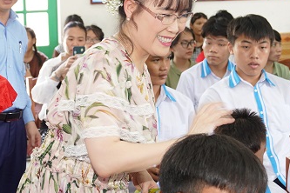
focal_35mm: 72
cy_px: 27
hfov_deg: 28.1
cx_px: 162
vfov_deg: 18.7
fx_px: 580
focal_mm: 30
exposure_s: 1/125
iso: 1600
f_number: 4
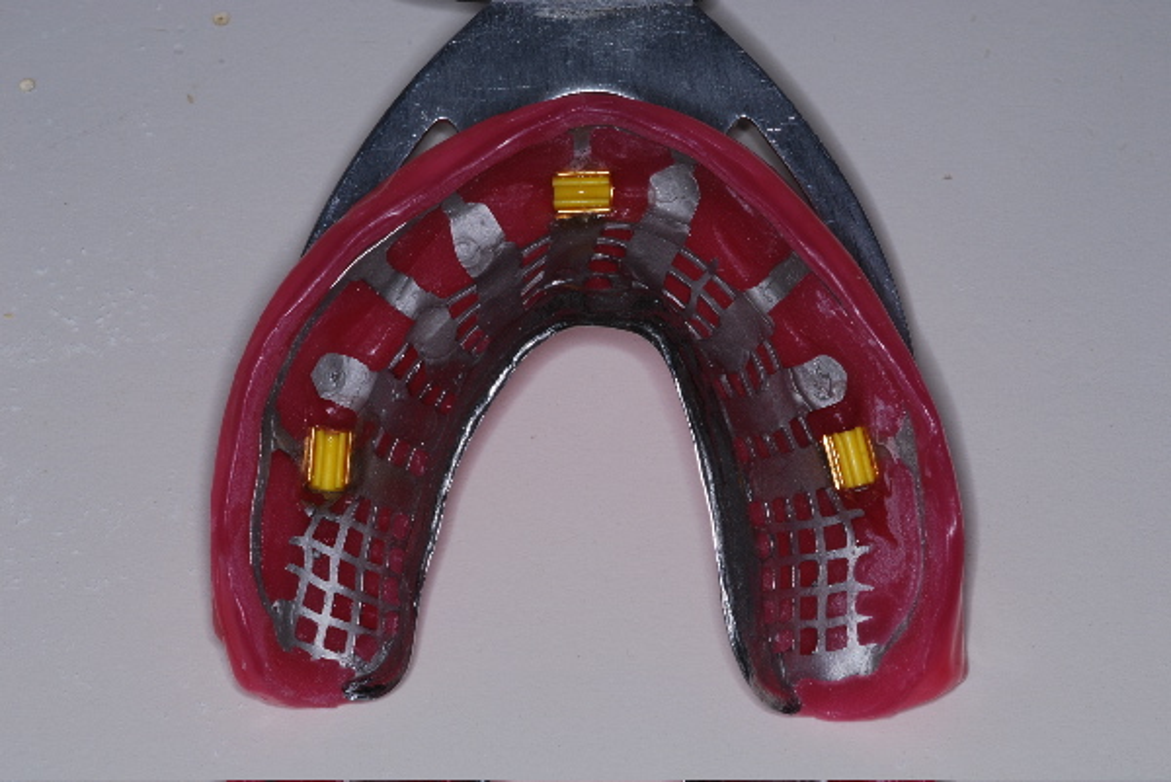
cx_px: 586
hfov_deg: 13.0
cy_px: 391
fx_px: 5127
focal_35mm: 158
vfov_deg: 8.7
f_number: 22
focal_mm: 105
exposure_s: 1/60
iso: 100
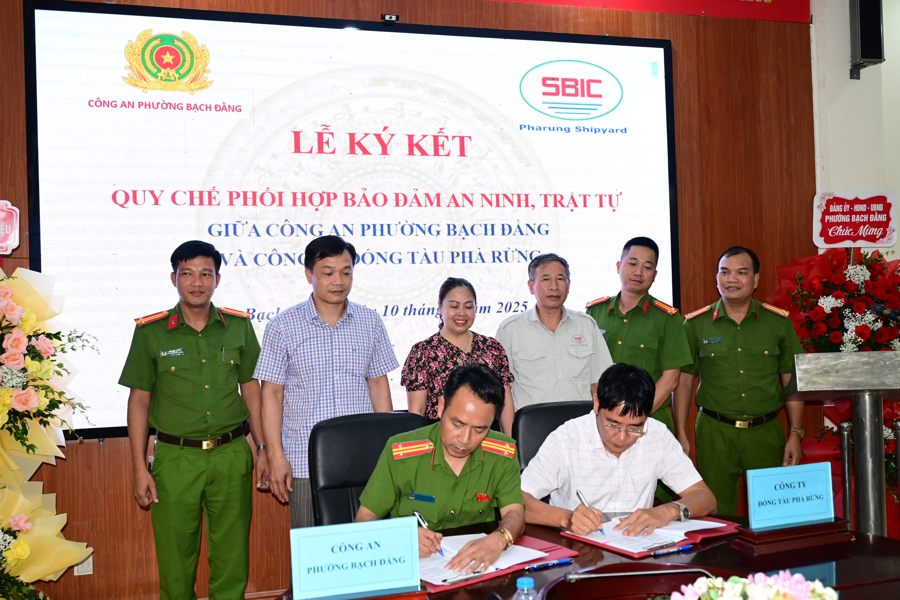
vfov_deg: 38.9
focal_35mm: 34
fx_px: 850
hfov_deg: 55.8
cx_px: 450
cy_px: 300
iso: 1000
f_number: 4
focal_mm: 34
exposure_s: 1/125
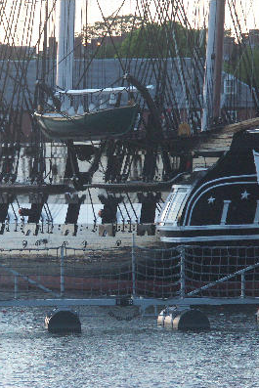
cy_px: 194
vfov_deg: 7.4
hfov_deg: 4.9
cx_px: 7
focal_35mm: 278
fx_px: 2997
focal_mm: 50.48
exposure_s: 1/40
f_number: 3.5
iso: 200
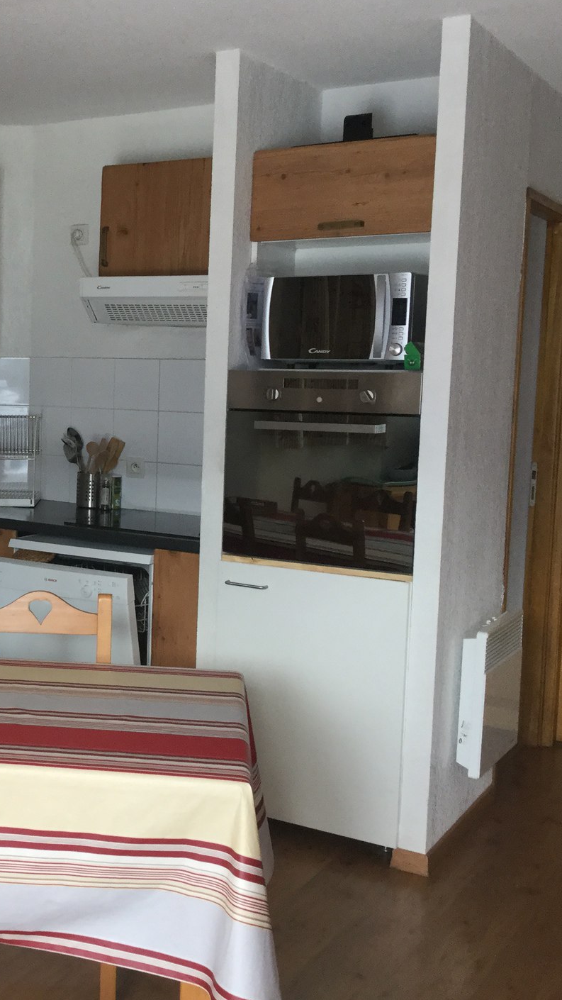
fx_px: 1219
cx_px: 12
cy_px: 491
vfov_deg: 44.6
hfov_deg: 24.9
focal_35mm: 46
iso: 32
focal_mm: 3.3
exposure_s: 1/33
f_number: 2.4
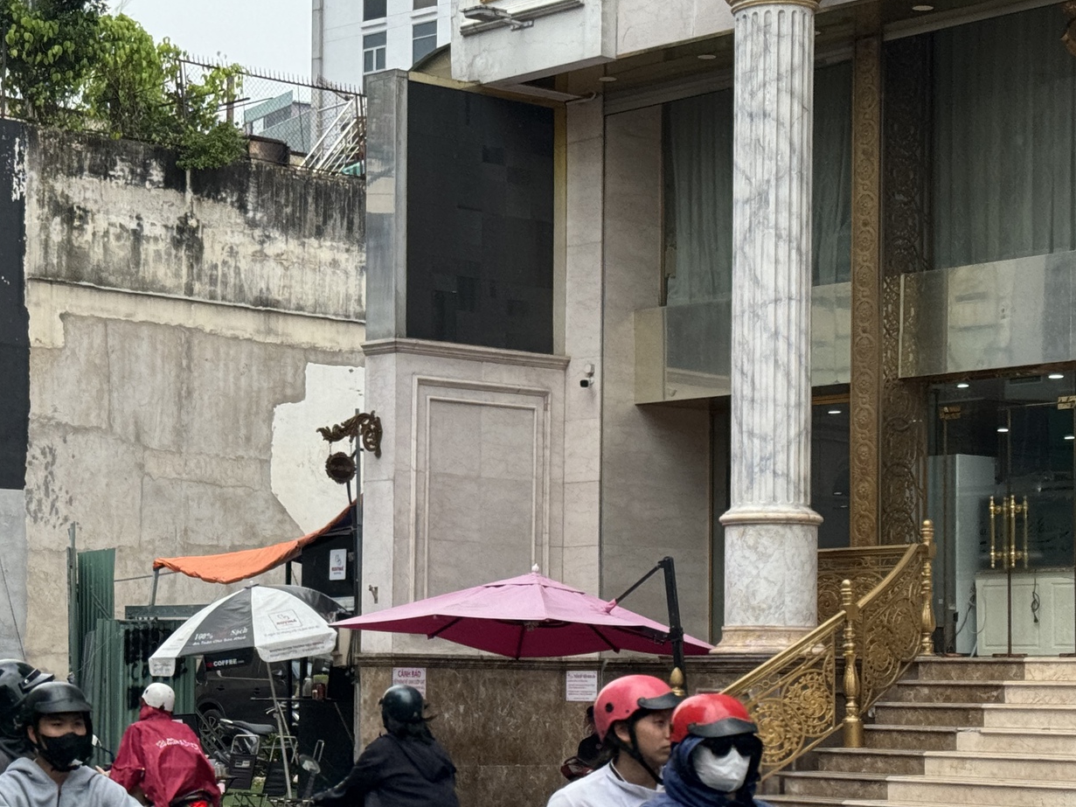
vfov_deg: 18.7
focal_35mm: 78
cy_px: 636
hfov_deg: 25.0
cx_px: 421
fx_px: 2424
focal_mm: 6.76
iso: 64
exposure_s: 1/1152
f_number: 1.78
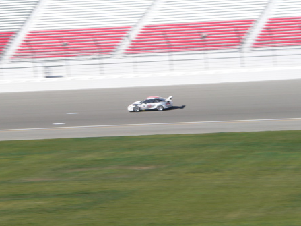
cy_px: 107
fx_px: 1773
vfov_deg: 7.3
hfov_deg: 9.7
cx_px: 141
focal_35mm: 204
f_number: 8
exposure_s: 1/160
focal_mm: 31.6
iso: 80
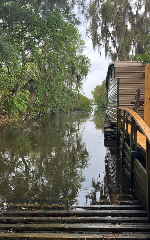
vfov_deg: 66.5
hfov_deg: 44.4
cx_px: 86
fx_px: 183
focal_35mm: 28
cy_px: 120
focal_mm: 5.7
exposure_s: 1/179
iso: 40
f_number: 1.5
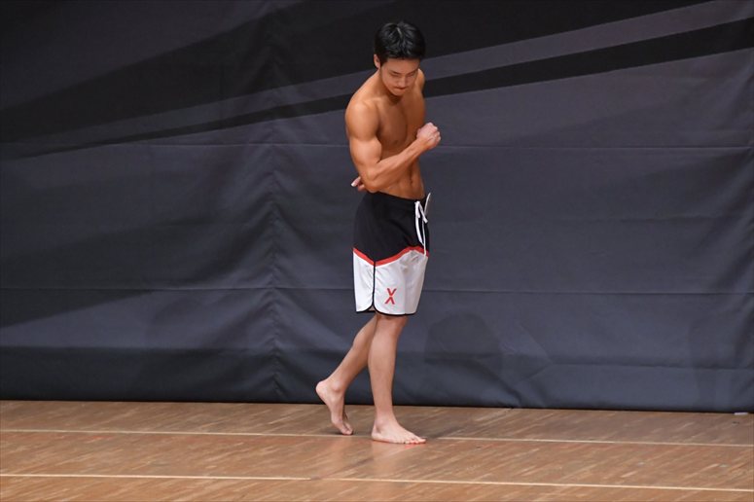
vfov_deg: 4.0
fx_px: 7222
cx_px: 377
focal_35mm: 345
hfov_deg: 6.0
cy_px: 251
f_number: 5.6
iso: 6400
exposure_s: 1/400
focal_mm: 230
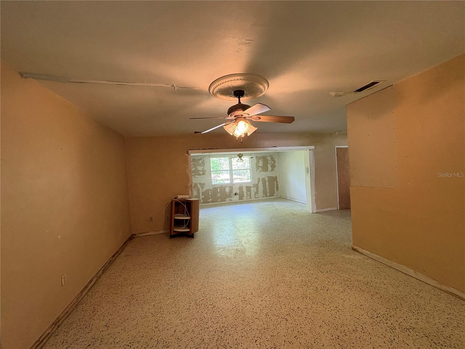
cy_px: 174
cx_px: 232
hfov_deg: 102.1
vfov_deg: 85.7
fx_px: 188
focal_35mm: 14
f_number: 2.2
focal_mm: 2.22
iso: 200
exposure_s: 1/71
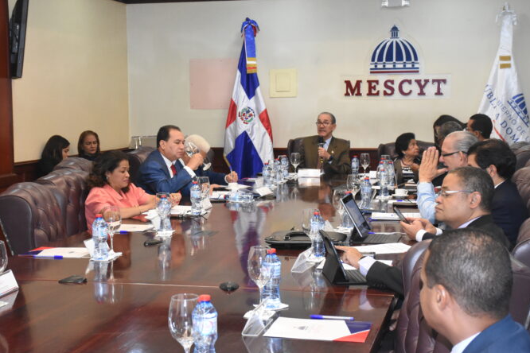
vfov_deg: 22.4
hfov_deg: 33.1
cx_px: 254
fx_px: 892
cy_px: 152
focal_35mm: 61
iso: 3200
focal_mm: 35
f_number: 5.6
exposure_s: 1/200
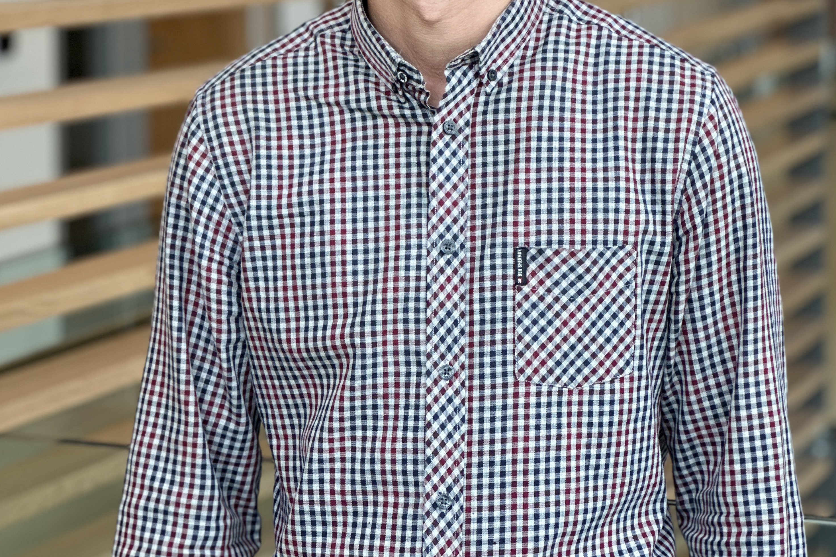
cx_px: 424
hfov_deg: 18.6
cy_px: -7
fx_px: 2554
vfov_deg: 12.3
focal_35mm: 110
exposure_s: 1/120
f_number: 2.8
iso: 125
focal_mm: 9
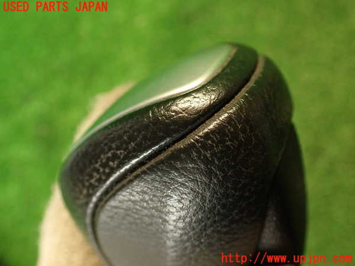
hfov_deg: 56.8
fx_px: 328
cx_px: 178
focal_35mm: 32
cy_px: 133
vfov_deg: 44.2
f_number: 2.4
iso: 500
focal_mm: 5.79
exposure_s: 1/30
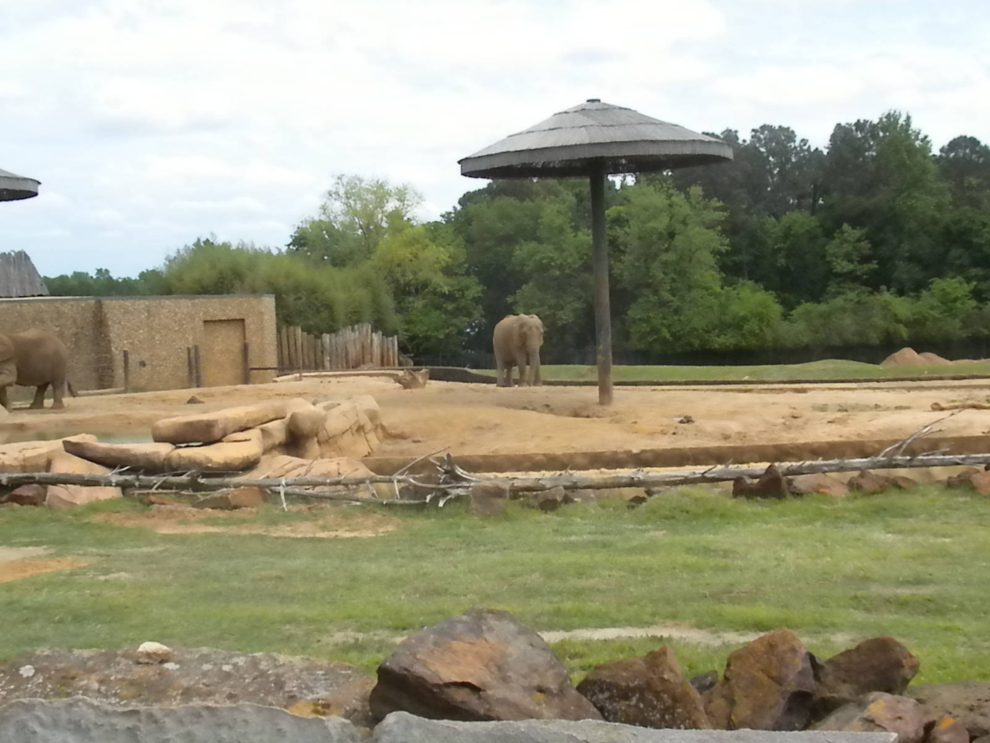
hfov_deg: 36.8
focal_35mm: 52
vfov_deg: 28.0
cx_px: 495
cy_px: 372
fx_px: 1487
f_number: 11
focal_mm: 9.1
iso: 640
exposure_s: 1/376
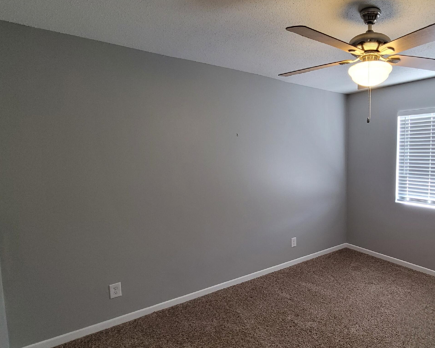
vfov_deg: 68.1
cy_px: 175
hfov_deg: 75.3
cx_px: 320
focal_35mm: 20
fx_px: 258
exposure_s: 1/60.2
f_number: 2.2
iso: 400
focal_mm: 2.2
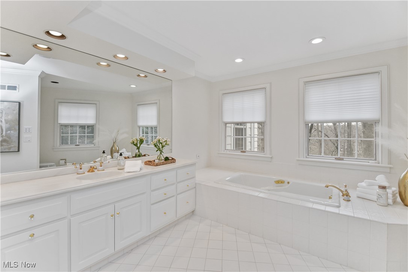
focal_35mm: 15
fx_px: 170
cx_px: 204
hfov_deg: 100.4
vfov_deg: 77.3
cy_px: 136
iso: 110
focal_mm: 10
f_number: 4
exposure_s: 1/60
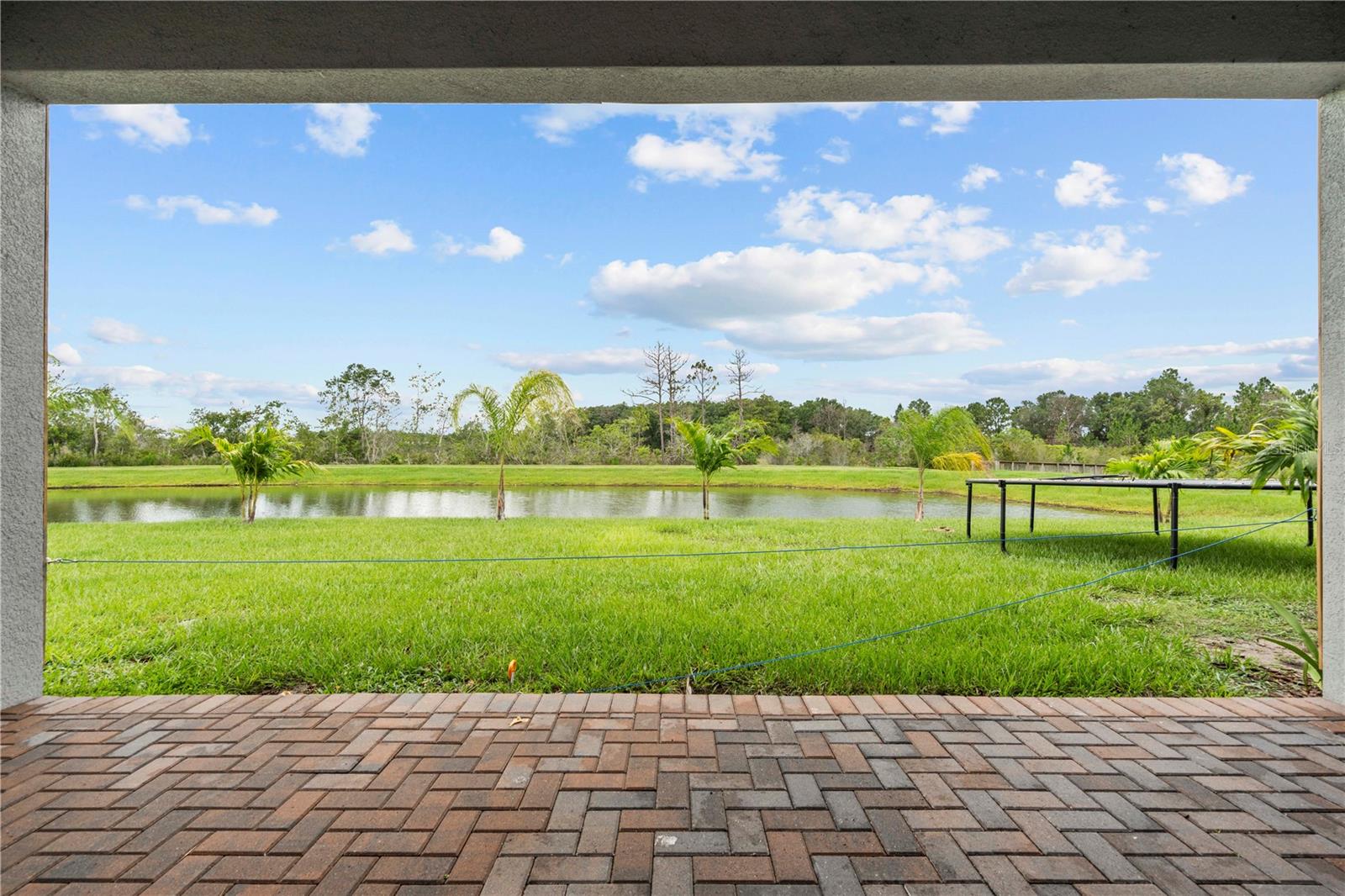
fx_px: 598
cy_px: 448
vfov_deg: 73.7
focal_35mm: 16
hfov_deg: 96.7
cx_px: 672
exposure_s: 1/80
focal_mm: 16
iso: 250
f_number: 8
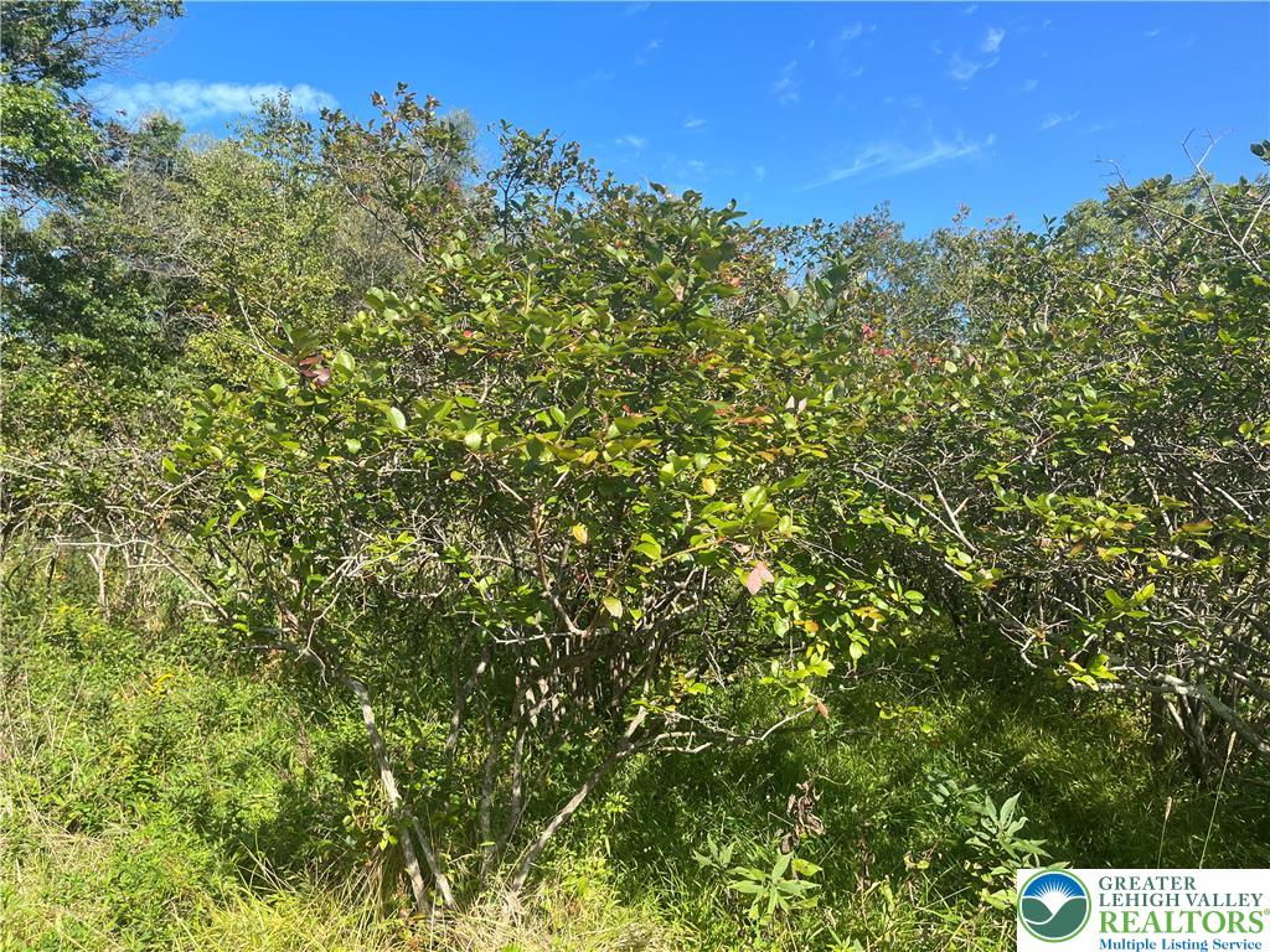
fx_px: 954
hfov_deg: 67.3
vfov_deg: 53.1
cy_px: 476
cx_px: 635
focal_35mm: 26
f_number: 1.6
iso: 50
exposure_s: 1/1309
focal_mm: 5.1
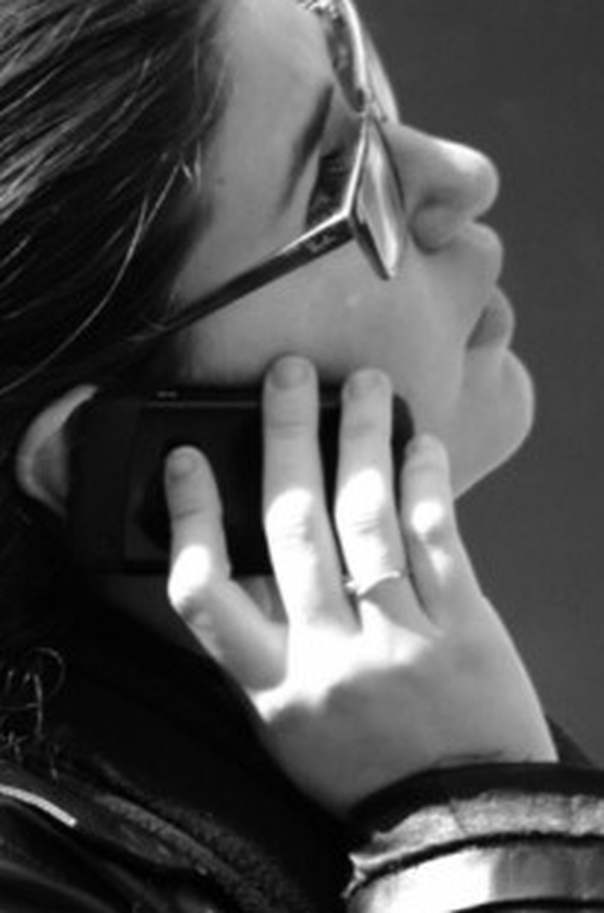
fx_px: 22194
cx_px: -15
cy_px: 841
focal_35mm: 877
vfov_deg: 2.4
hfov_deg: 1.6
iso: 720
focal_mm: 240
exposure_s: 1/1000
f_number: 5.3
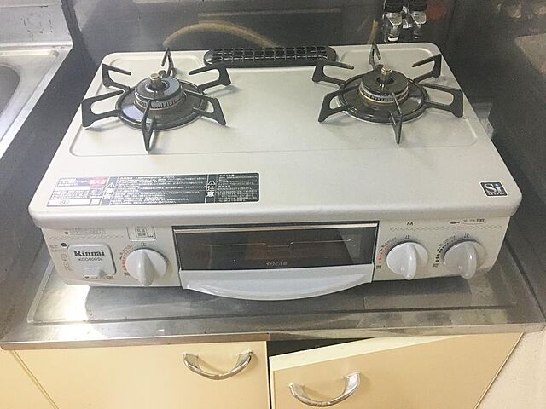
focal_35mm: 29
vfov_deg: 48.2
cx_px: 273
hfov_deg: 61.7
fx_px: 457
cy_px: 204
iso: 200
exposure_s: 1/30
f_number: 2.2
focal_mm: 4.15
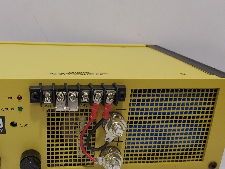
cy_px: 123
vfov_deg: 33.8
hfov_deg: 44.3
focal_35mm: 42
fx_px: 273
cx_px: 78
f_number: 1.7
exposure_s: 1/50
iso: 125
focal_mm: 3.92
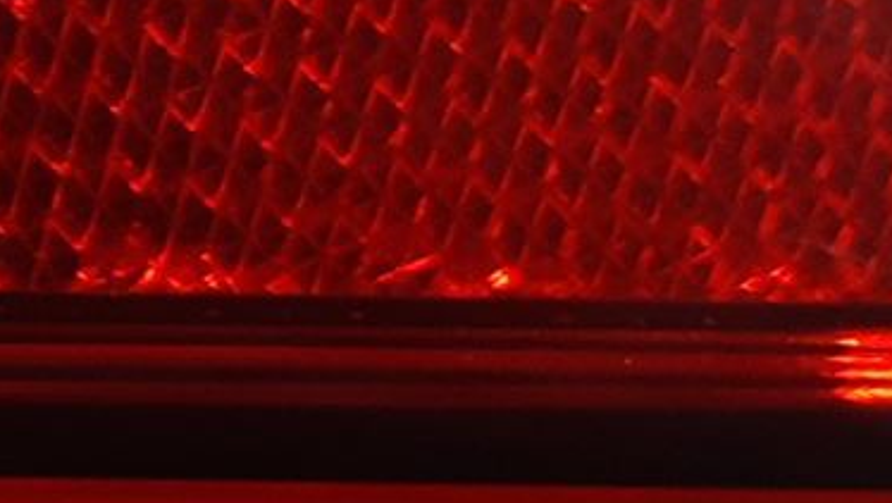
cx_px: -959
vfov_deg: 7.8
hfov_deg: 12.1
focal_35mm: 155
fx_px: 3669
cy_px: 474
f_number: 1.7
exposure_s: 1/50
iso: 250
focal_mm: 3.93
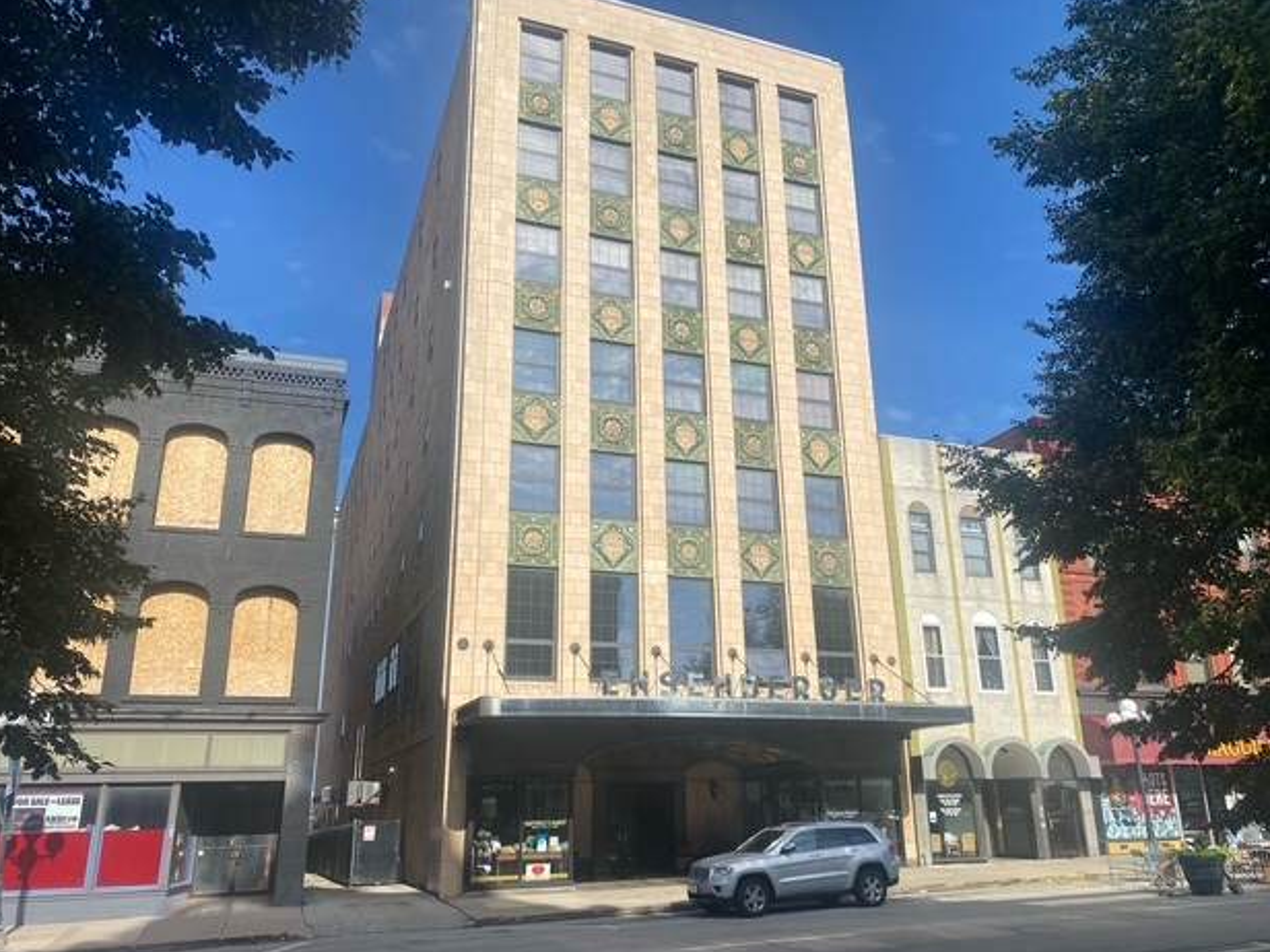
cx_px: 647
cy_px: 478
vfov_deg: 51.4
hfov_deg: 65.3
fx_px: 991
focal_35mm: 27
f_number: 1.8
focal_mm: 4.25
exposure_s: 1/3984
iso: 32
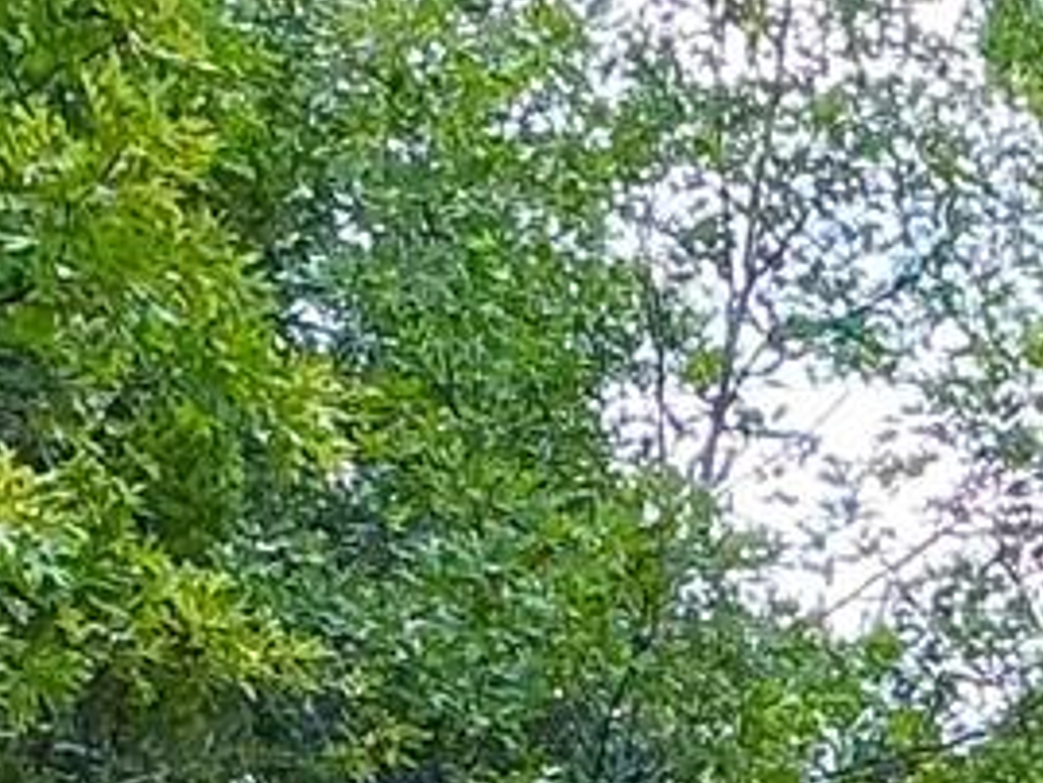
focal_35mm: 213
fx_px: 6421
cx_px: 1481
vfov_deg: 6.6
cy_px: 1919
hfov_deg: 9.1
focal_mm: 3
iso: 20
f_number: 1.8
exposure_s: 1/200
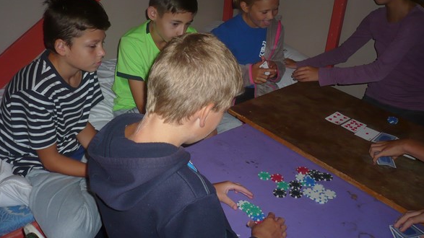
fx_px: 438
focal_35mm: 39
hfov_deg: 51.6
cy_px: 77
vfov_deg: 30.2
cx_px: 215
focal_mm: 5.8
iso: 100
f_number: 2.8
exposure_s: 1/30
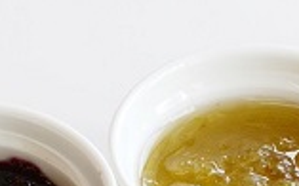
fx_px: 4078
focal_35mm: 501
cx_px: 234
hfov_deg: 4.2
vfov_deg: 2.6
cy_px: 297
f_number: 11
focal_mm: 105
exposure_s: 1/30
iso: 160
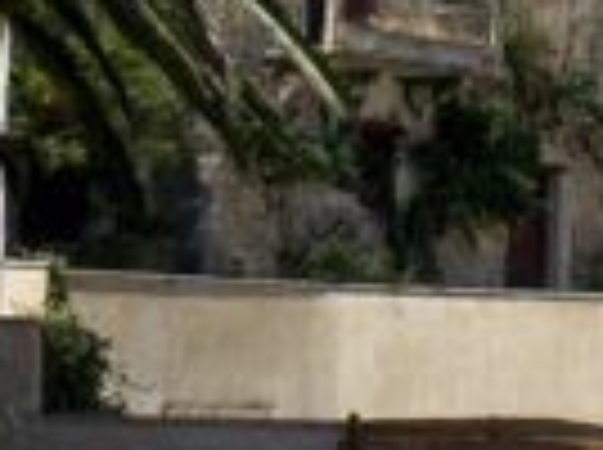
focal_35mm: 178
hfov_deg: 11.0
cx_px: 657
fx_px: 3095
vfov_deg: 8.3
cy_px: 63
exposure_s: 1/250
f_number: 11.2
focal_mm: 14.2
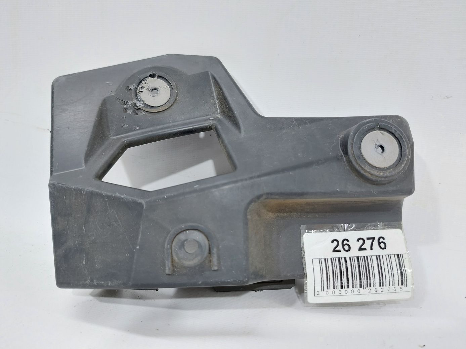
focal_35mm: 24
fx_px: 323
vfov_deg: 56.8
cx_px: 233
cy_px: 174
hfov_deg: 71.6
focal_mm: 5.23
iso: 125
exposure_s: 1/50
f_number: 1.8
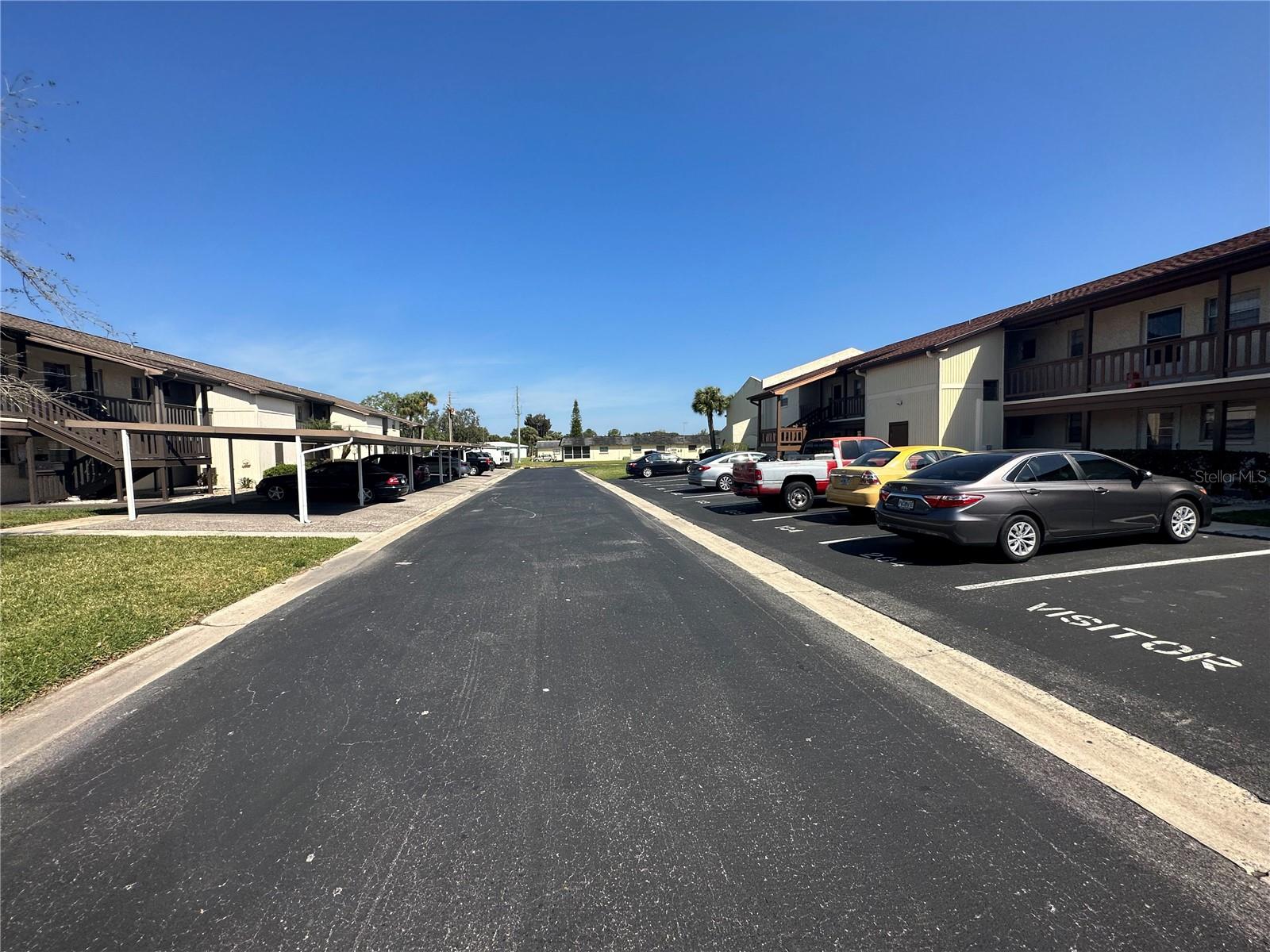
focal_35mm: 14
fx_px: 514
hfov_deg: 102.1
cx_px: 635
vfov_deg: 85.7
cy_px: 476
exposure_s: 1/2257
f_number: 2.2
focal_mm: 2.22
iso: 50
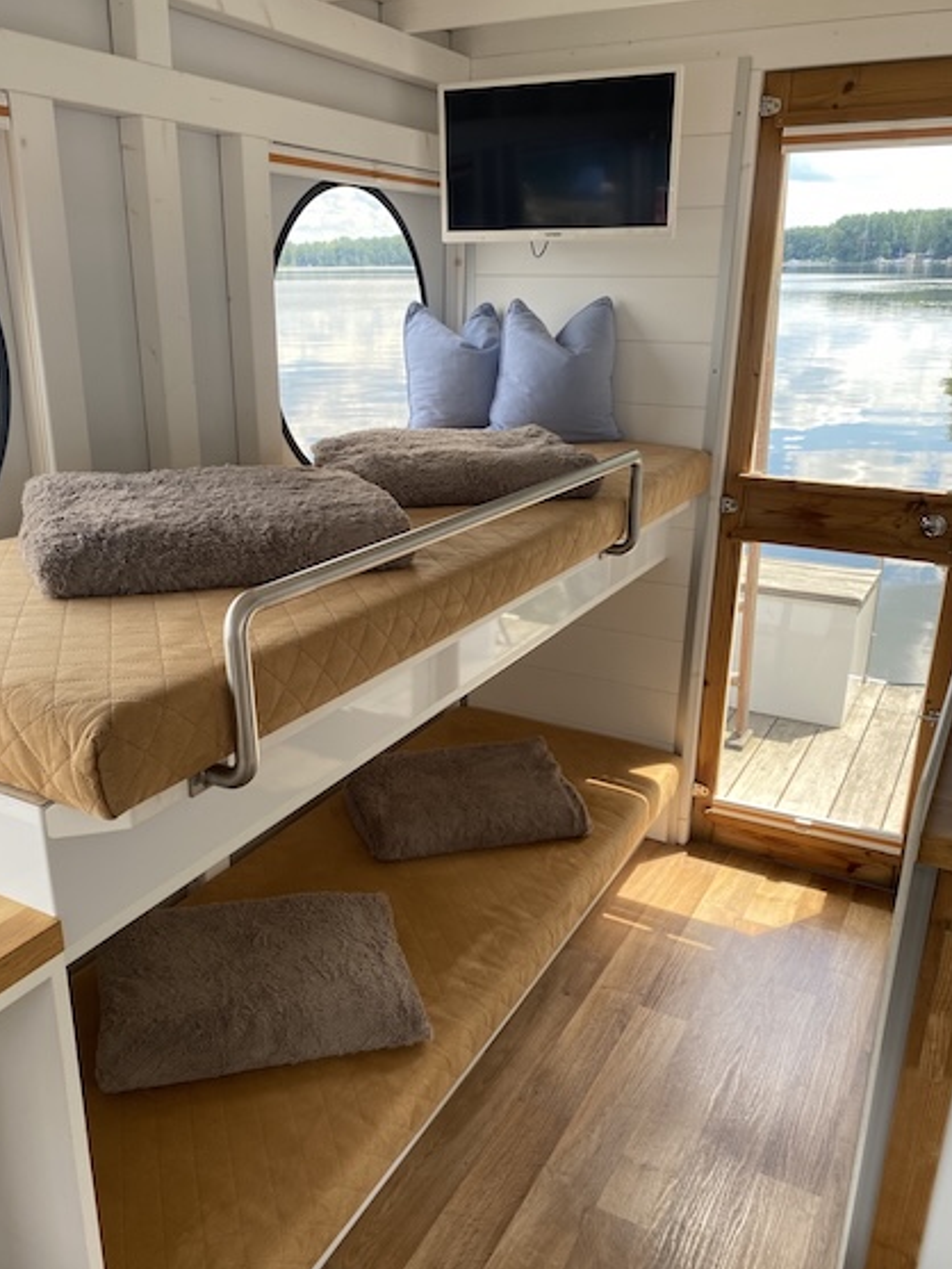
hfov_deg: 49.7
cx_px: 449
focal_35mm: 28
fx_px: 1026
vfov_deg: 63.4
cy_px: 677
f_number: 1.8
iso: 32
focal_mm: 4.25
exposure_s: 1/169
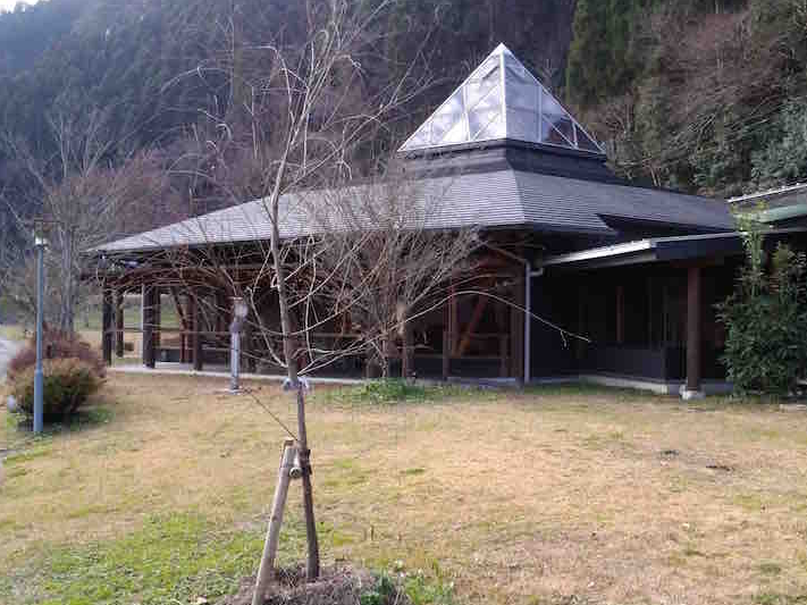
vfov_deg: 37.7
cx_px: 502
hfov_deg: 48.5
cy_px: 294
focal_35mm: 38
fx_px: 886
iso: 40
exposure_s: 1/124
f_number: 2.4
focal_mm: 2.87
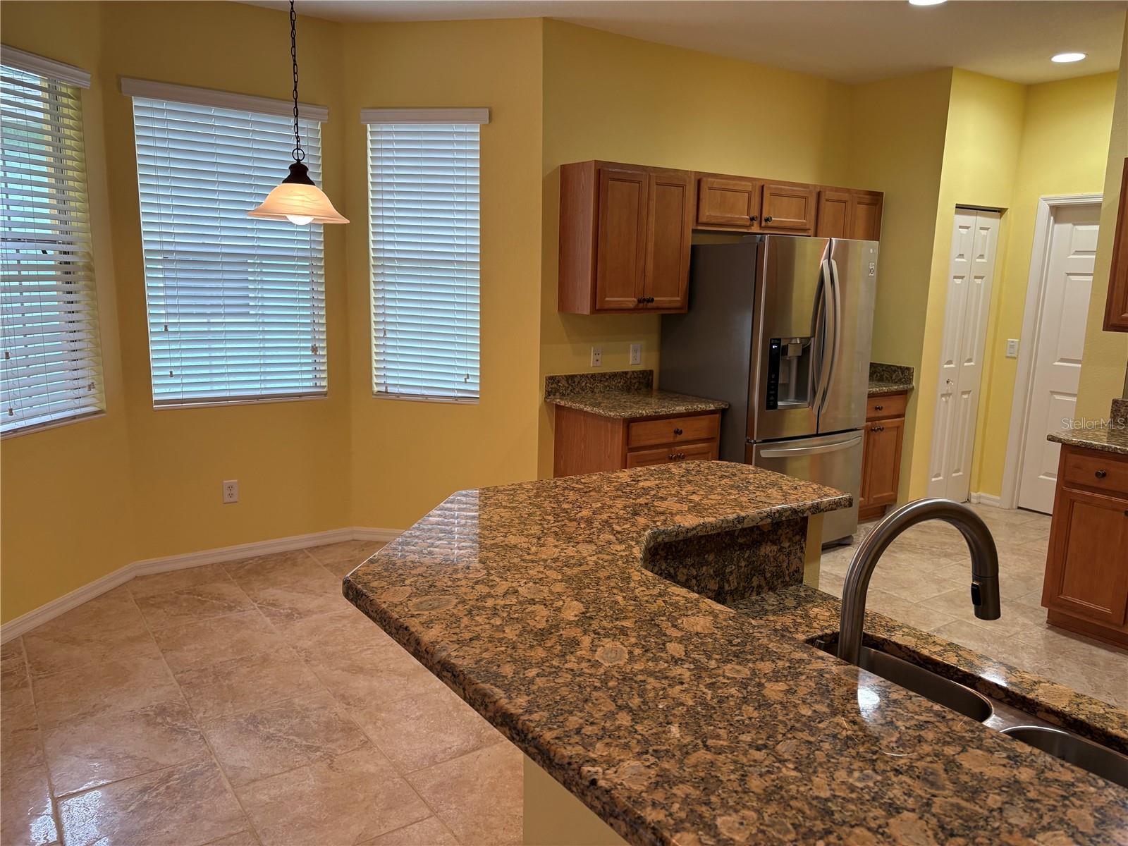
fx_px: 847
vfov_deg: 53.1
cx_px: 564
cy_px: 423
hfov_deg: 67.3
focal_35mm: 26
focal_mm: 5.96
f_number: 1.6
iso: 100
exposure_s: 1/60
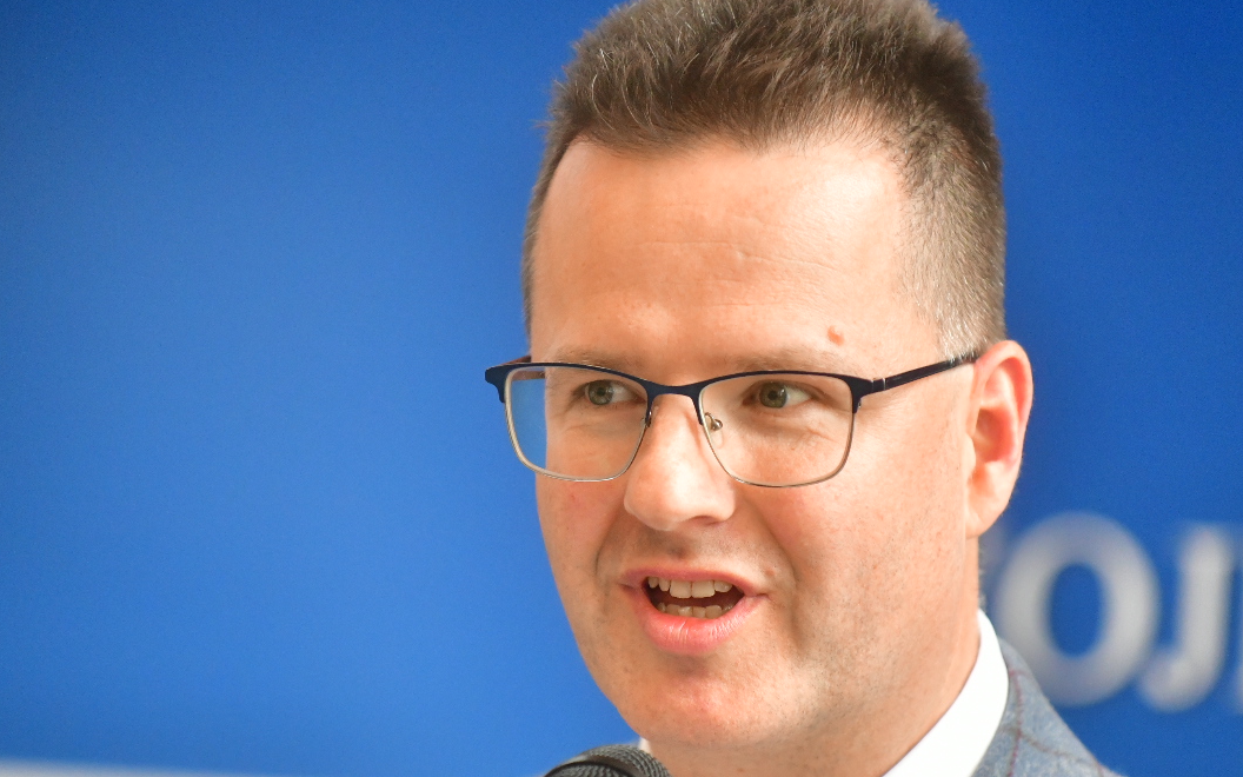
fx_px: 10061
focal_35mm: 297
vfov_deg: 4.4
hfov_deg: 7.1
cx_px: 707
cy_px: 480
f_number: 2.8
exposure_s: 1/320
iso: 2800
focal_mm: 190
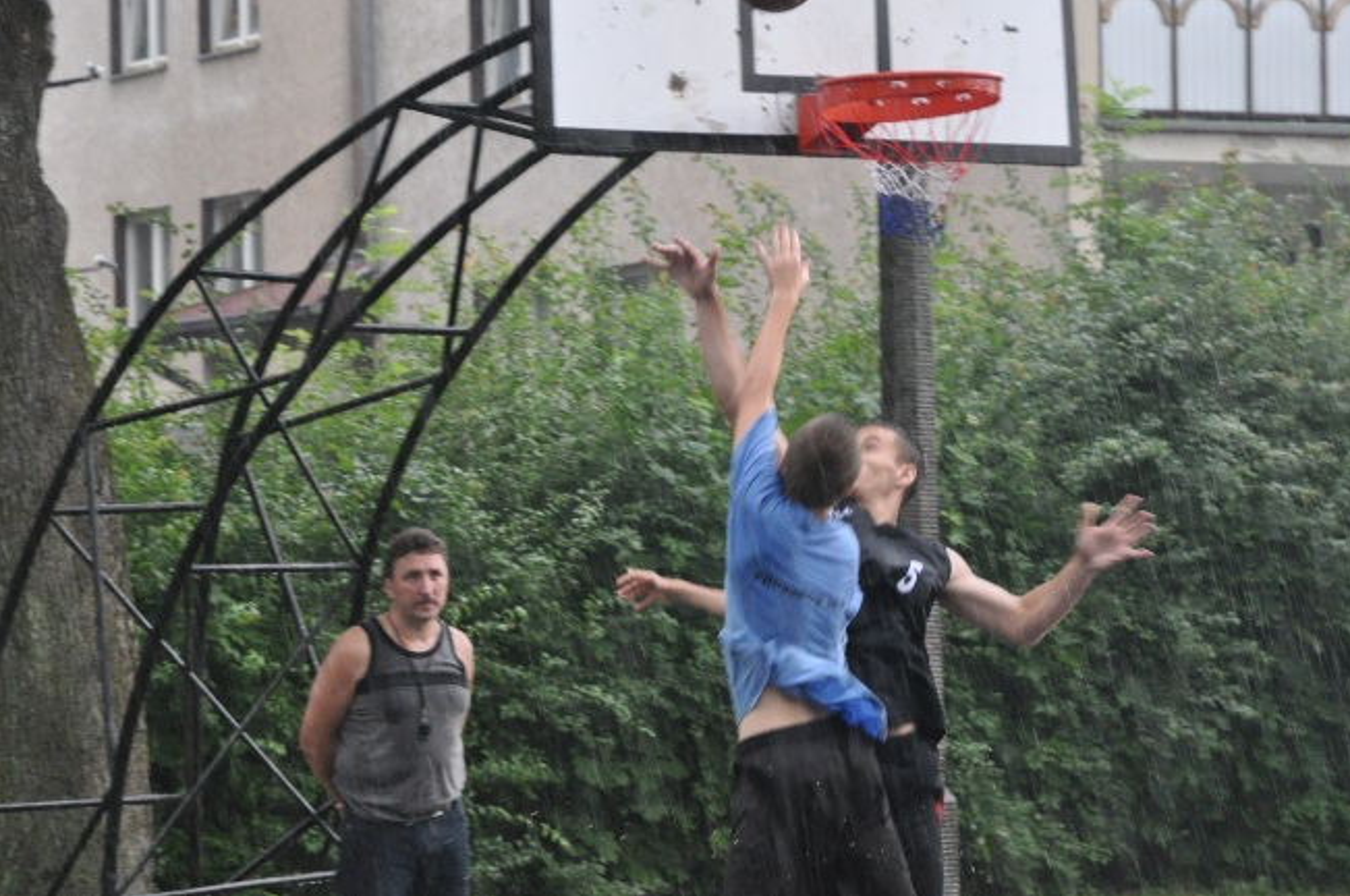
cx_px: 595
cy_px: 349
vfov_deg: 8.7
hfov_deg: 13.1
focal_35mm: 157
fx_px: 5864
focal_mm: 85
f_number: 5.6
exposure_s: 1/125
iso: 1600
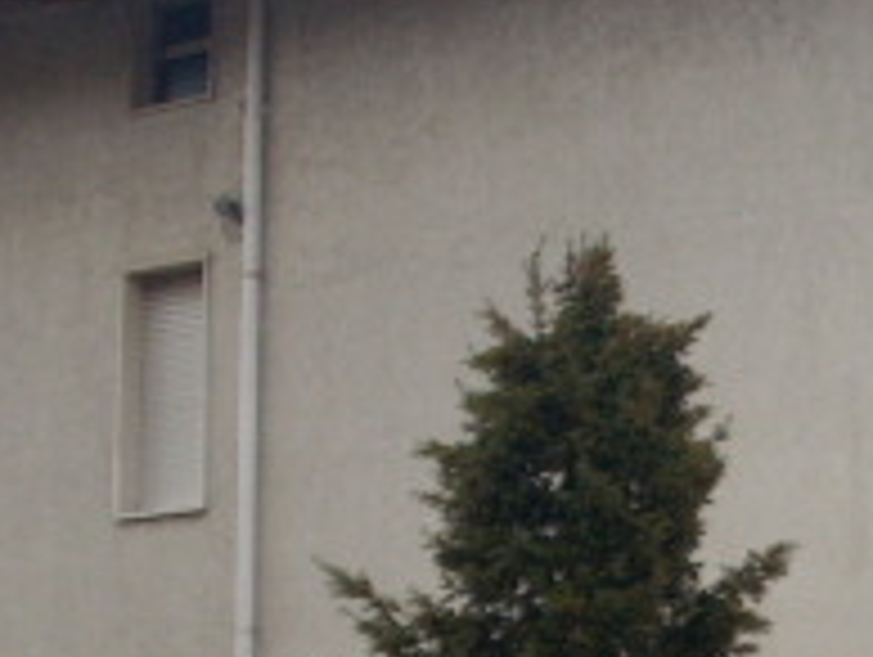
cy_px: 576
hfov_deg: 15.8
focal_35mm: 122
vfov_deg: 12.1
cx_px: 886
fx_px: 3081
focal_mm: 6.2
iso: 100
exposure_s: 1/30
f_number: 2.8
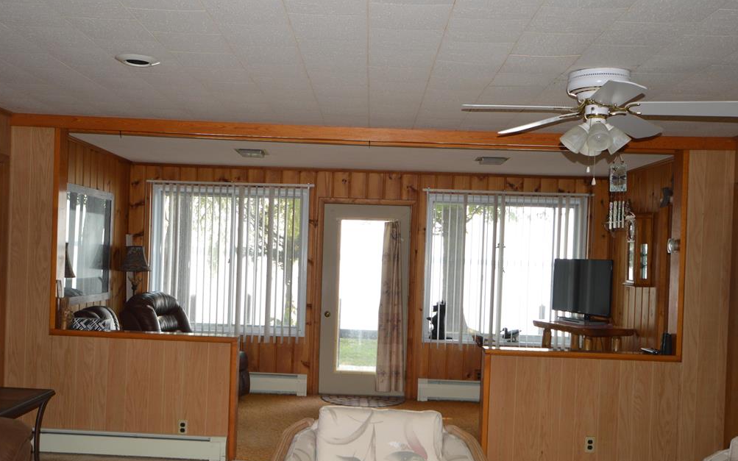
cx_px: 342
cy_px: 273
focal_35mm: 39
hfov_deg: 50.3
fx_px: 784
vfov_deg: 32.7
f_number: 5.6
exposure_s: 1/125
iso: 280
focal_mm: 20
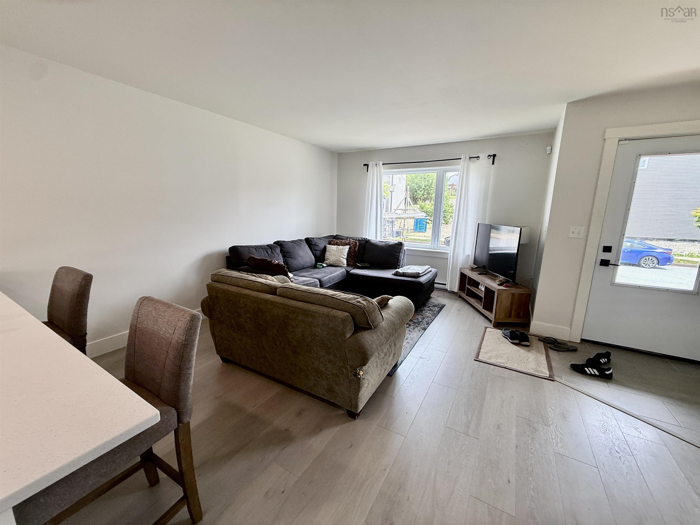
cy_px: 262
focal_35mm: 14
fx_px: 283
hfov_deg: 102.1
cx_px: 350
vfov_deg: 85.7
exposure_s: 1/143
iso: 80
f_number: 2.2
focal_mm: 2.22
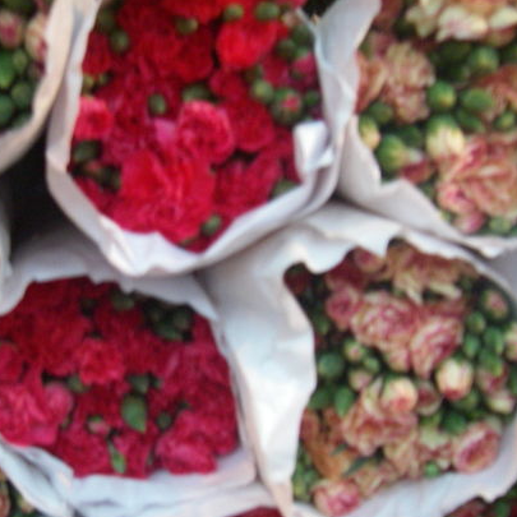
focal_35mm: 78
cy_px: 306
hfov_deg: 22.1
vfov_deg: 22.2
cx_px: 171
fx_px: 1318
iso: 320
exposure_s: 1/4
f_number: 3.6
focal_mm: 9.2
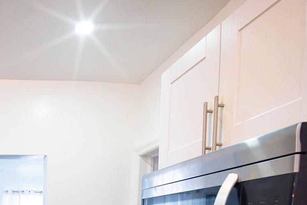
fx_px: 281
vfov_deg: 30.1
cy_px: 278
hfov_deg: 45.6
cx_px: -17
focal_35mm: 33
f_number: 2.8
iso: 1250
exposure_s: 1/250
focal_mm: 8
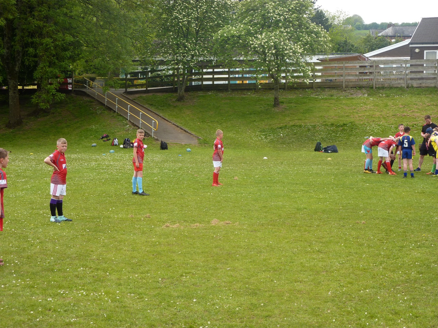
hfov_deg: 29.0
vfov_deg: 21.9
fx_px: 848
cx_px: 219
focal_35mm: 67
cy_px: 164
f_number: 4.1
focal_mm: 11
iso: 80
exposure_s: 1/160
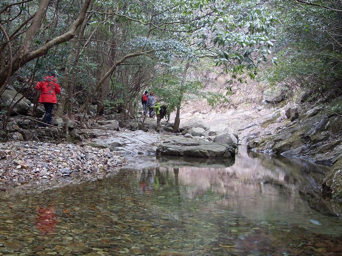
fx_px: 405
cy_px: 122
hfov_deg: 45.8
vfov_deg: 35.1
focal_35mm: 41
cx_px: 182
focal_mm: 6.3
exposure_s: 1/45
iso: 120
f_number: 2.8
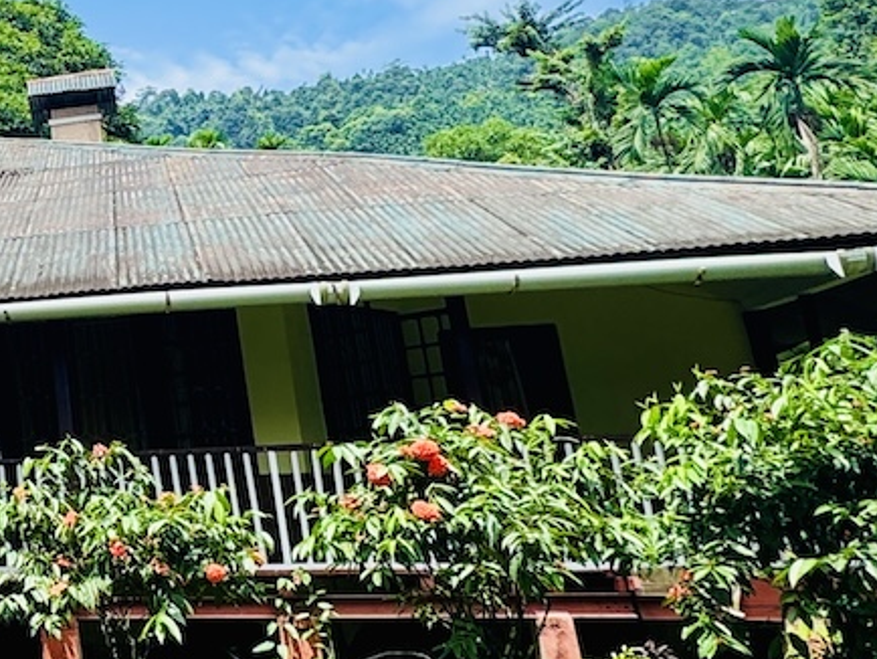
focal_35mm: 52
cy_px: 166
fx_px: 1318
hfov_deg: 28.2
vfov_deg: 27.7
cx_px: -343
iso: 50
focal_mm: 2.22
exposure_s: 1/435
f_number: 2.2
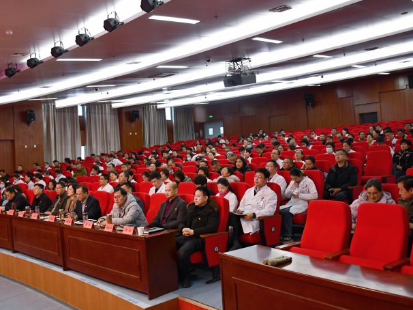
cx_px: 201
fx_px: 358
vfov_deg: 46.8
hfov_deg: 60.0
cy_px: 154
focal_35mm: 30
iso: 1800
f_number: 3.5
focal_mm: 18
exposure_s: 1/125
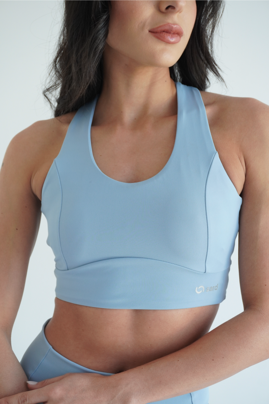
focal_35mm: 48
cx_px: 134
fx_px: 538
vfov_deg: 41.1
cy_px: 202
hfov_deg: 28.1
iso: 500
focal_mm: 32
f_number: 5.6
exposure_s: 1/100
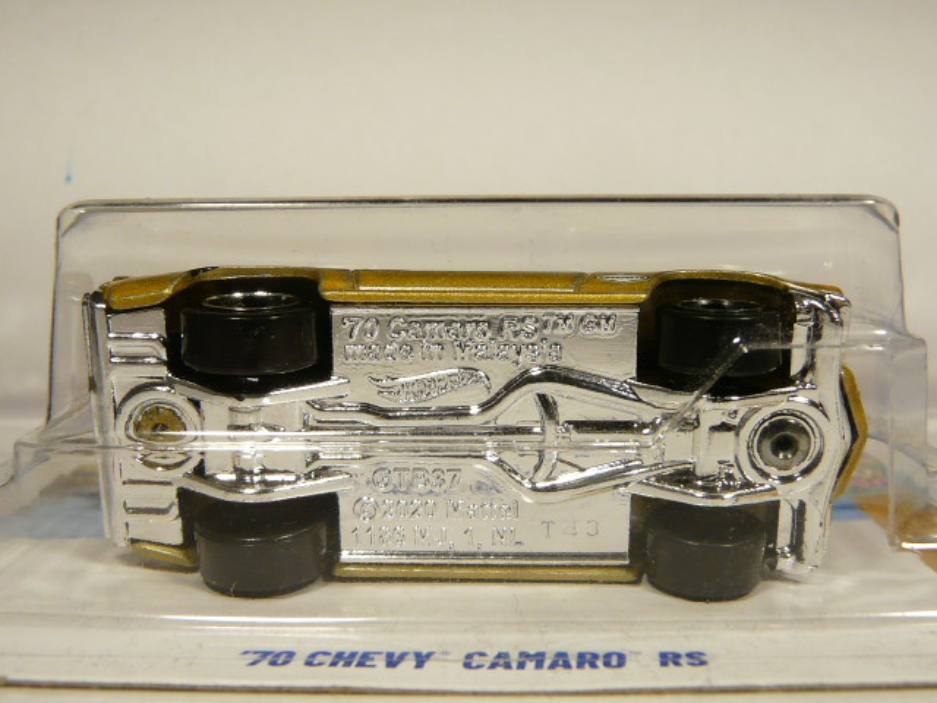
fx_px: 1056
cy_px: 352
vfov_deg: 36.8
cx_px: 468
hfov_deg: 47.9
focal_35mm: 39
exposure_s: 1/125
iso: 100
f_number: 2.8
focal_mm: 4.6
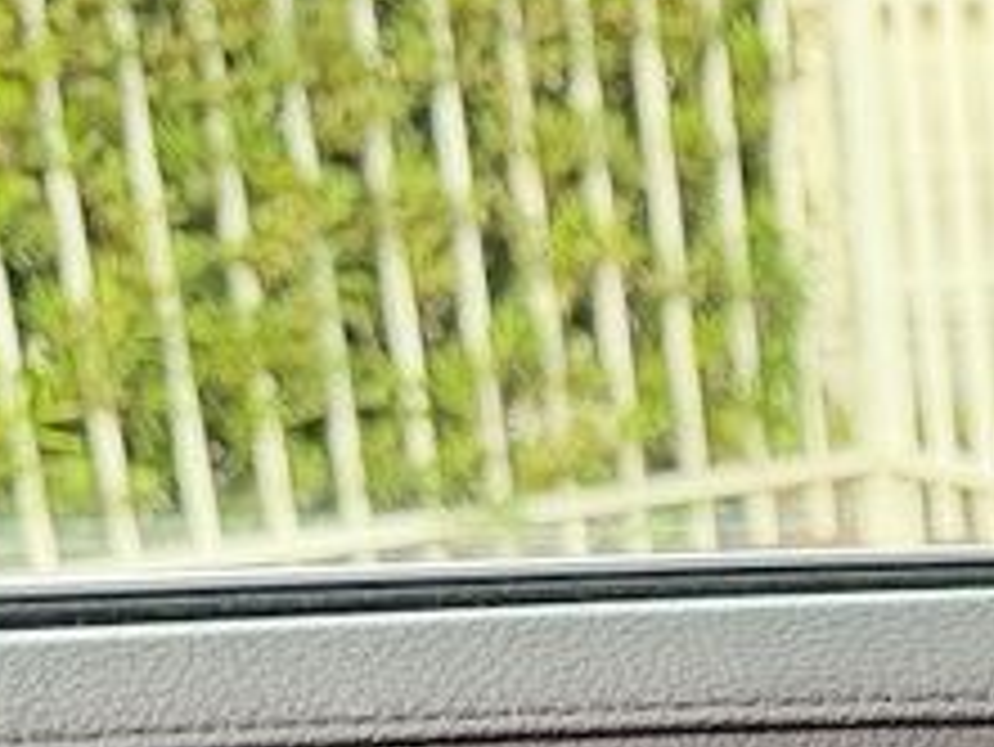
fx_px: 3189
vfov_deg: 12.2
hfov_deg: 15.2
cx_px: 1804
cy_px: 1377
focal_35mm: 111
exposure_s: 1/125
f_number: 1.78
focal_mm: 6.76
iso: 200
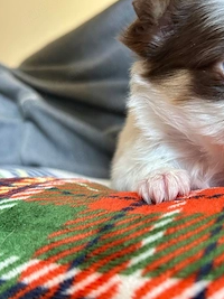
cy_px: 187
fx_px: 337
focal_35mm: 39
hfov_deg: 36.1
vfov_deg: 47.4
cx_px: 162
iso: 250
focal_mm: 5.7
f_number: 1.5
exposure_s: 1/60
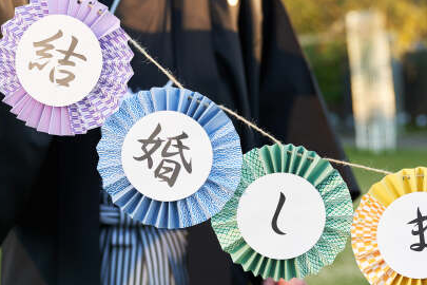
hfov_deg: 25.0
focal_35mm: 79
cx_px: 377
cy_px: 196
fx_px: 937
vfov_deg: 17.2
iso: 160
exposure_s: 1/250
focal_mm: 40
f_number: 2.8
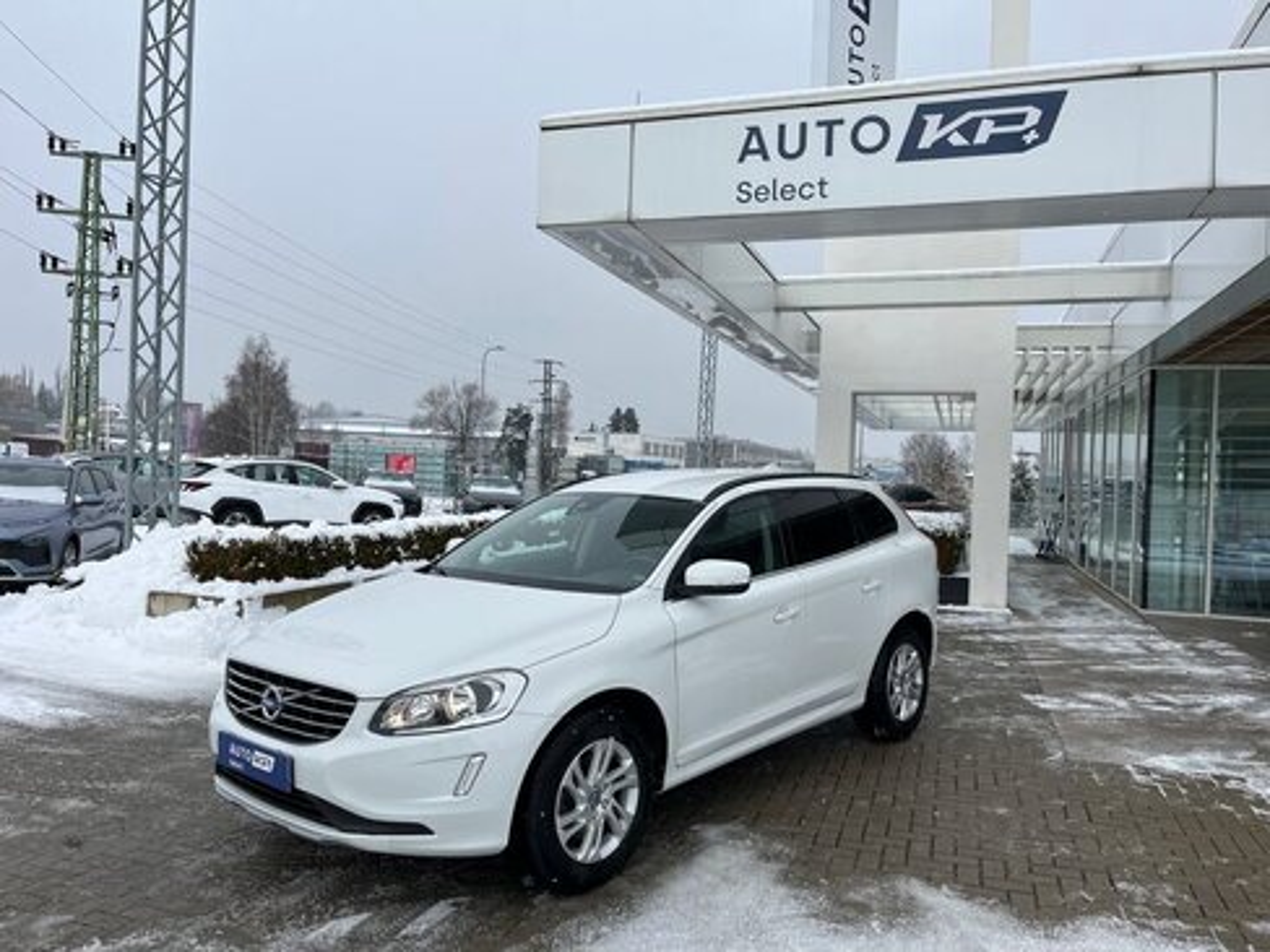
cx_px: 635
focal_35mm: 26
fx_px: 954
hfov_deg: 67.3
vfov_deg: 53.1
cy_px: 476
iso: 50
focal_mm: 5.1
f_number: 1.6
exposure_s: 1/2463
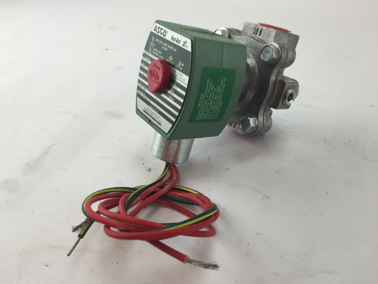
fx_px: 317
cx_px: 189
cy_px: 142
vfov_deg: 48.2
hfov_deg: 61.7
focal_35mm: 29
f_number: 2.2
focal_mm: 4.15
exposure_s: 1/120
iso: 50
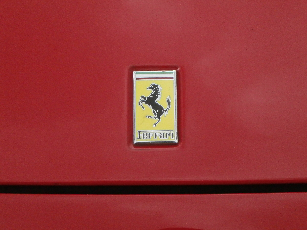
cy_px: 115
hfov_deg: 15.2
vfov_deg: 11.4
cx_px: 154
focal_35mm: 130
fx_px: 1153
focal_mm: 23.5
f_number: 6.5
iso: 800
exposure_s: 1/640
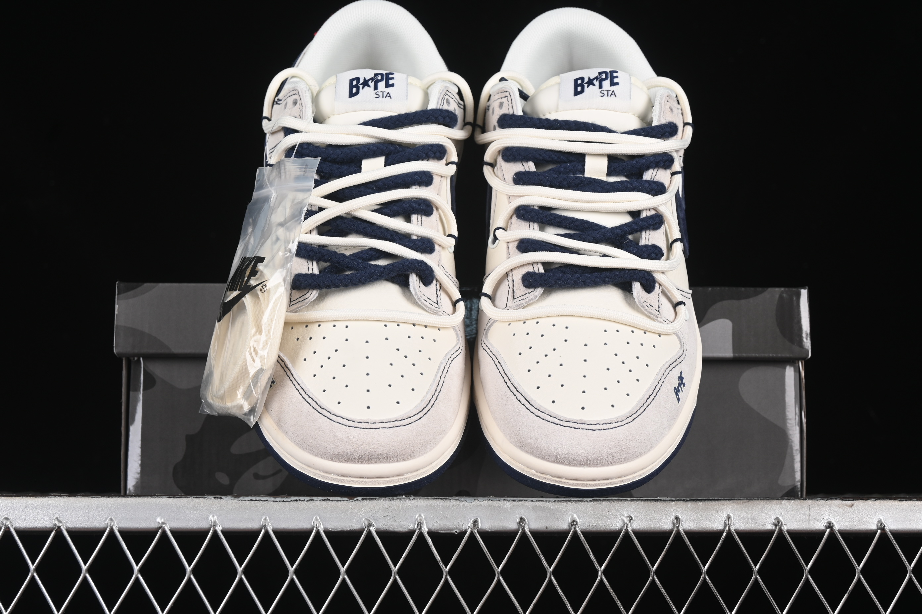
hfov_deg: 27.0
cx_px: 461
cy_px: 307
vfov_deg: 18.2
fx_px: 1921
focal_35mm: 75
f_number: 8
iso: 160
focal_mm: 50
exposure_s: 1/80
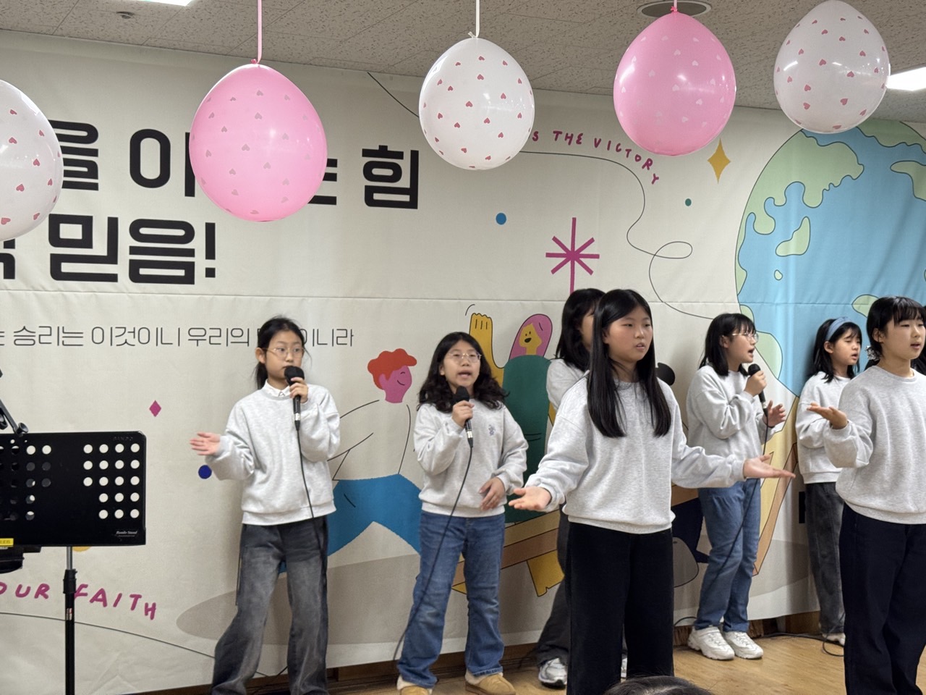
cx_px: 463
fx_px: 1284
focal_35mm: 48
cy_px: 348
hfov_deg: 39.7
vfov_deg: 30.3
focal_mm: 6.76
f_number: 1.78
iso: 125
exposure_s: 1/60
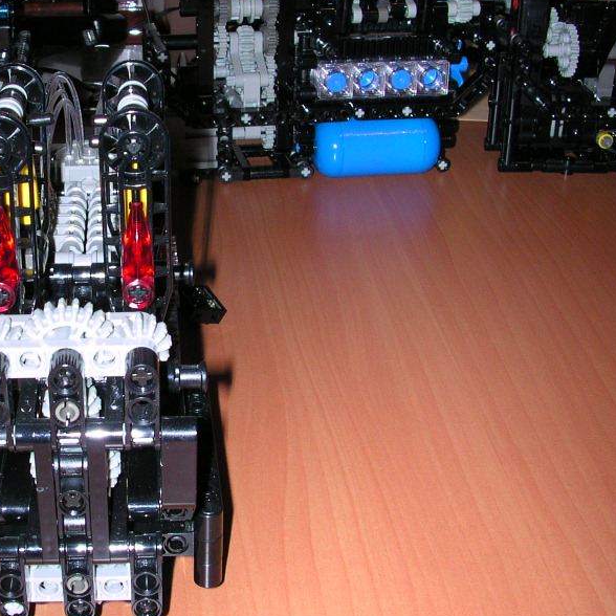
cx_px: 102
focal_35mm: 57
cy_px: 337
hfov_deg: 29.2
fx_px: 1148
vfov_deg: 30.0
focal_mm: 5.6
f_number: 4.5
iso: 100
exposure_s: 1/60
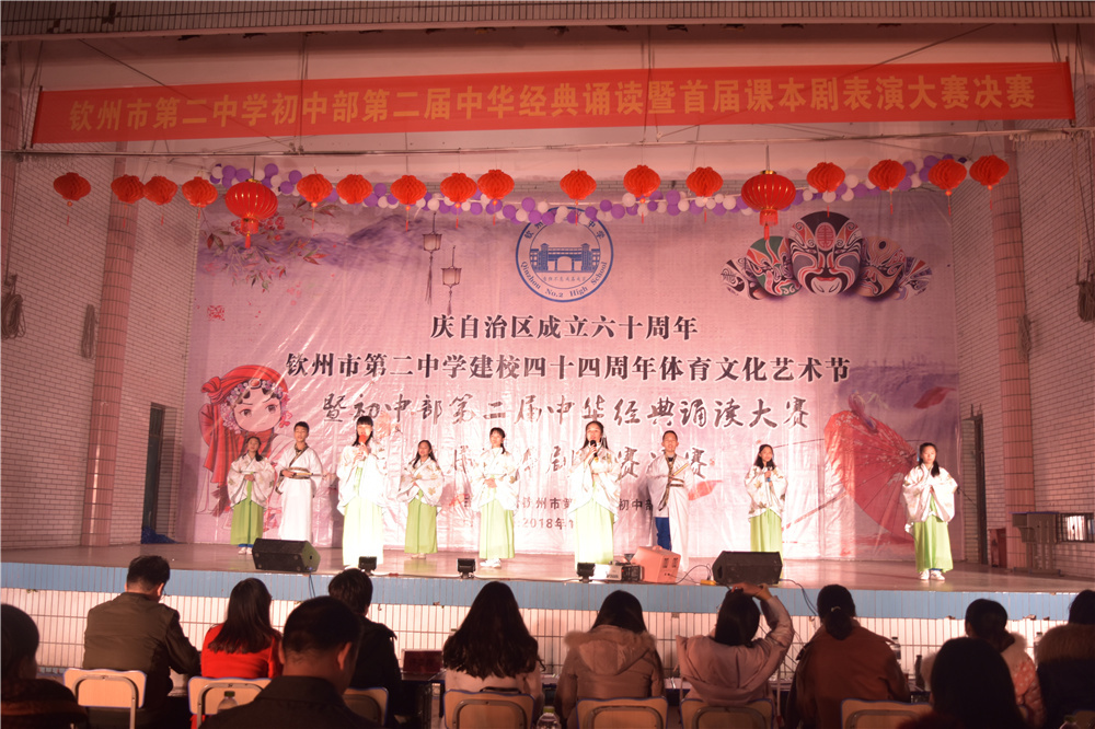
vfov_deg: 39.9
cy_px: 364
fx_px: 1003
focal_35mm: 33
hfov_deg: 57.2
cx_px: 548
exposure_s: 1/60
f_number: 3.8
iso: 320
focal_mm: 22
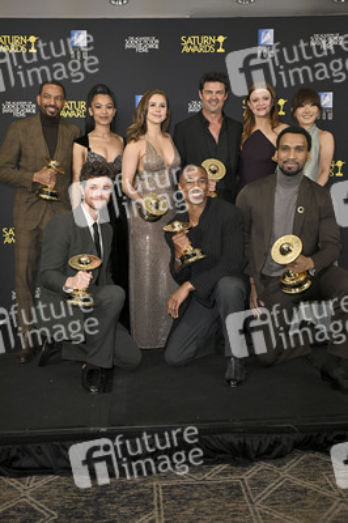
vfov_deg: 54.5
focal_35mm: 35
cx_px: 174
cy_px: 262
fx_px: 508
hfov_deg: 37.8
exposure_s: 1/320
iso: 2000
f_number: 5.6
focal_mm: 35
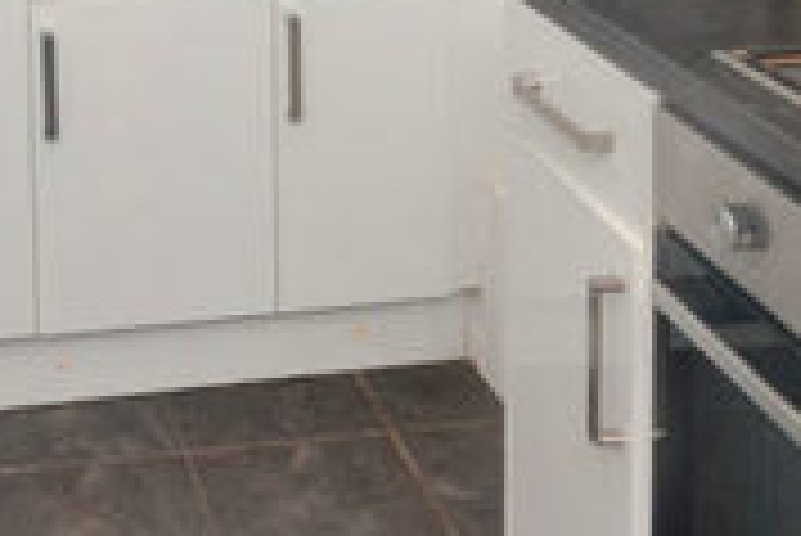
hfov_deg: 32.3
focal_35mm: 59
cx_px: 90
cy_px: -345
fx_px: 1314
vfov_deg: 19.1
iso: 400
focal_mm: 10
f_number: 4.5
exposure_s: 1/160
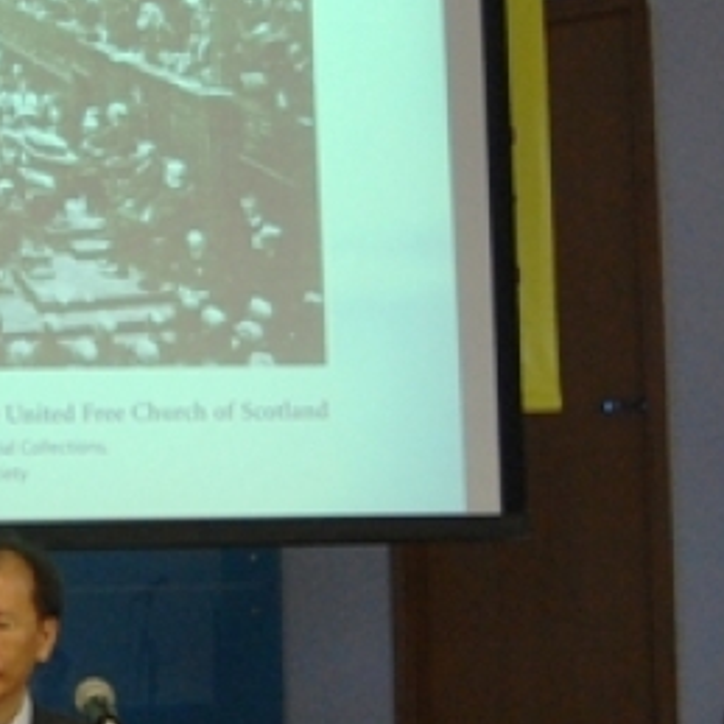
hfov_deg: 19.0
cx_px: 0
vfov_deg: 19.5
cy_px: 365
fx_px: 2106
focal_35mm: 89
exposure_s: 1/30
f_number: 3.8
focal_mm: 22
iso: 800
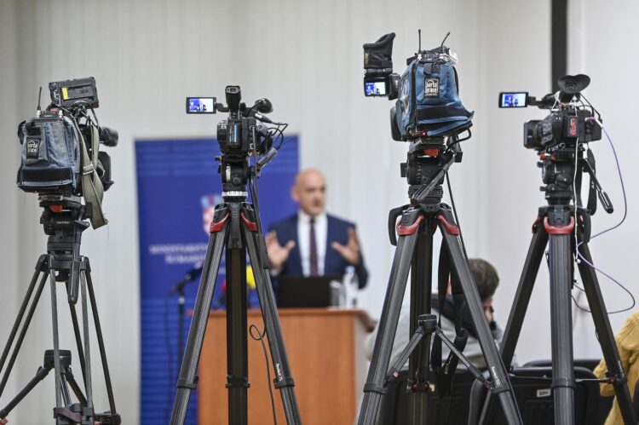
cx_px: 320
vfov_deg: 9.8
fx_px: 2483
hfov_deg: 14.7
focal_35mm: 140
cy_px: 212
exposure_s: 1/200
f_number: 2.8
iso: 1250
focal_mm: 140
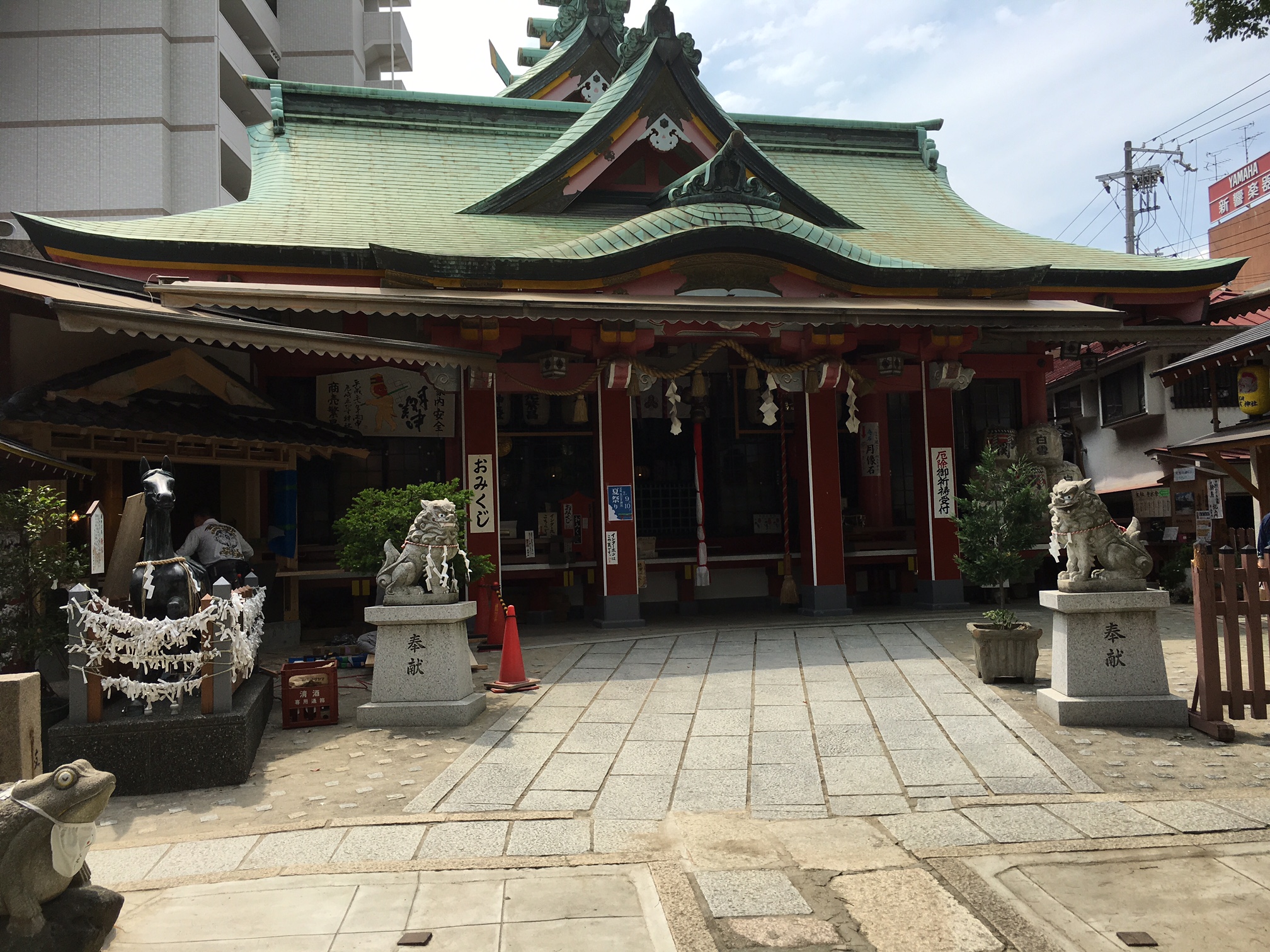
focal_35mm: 29
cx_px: 635
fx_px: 1064
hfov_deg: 61.7
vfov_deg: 48.2
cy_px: 476
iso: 25
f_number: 2.2
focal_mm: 4.15
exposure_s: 1/1374
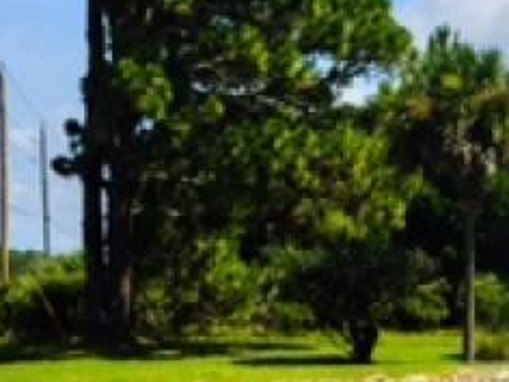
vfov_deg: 11.4
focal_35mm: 130
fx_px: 1912
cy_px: 302
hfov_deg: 14.1
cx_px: 785
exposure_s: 1/1786
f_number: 2.2
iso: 40
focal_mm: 4.12
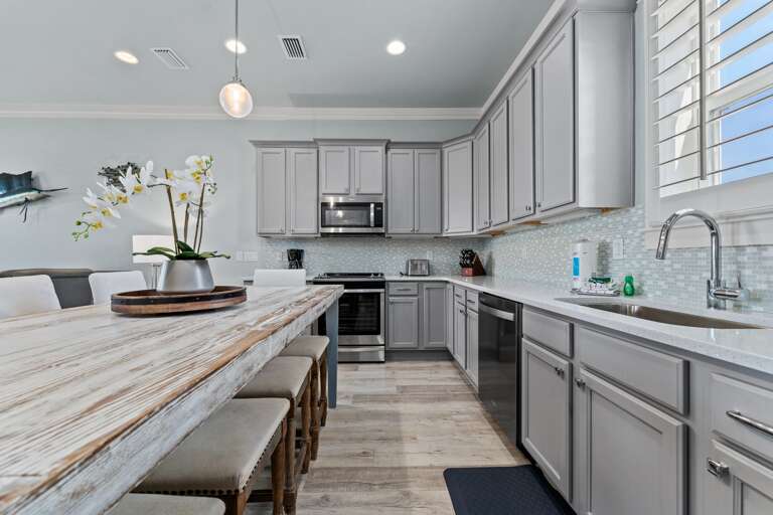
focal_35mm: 14
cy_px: 258
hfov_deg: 104.3
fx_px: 301
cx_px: 386
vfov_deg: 81.2
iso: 400
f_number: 8
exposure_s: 1/2
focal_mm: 14
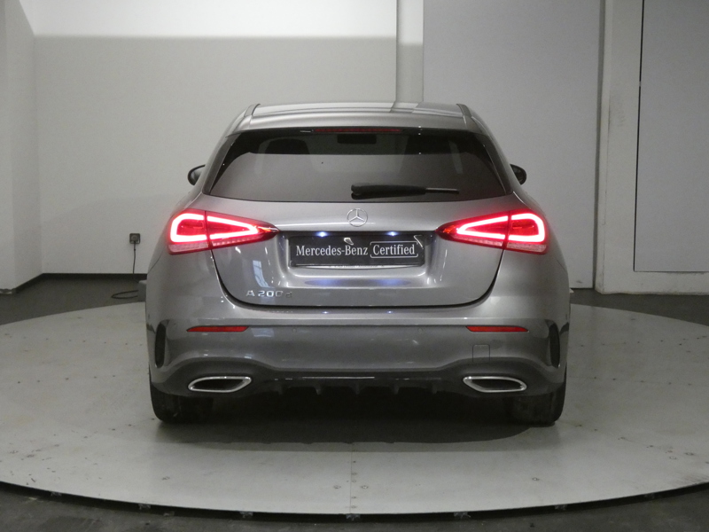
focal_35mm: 58
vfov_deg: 25.2
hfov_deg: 33.2
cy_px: 266
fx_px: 1188
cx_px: 354
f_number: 4.1
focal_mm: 10.4
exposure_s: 1/80
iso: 1250
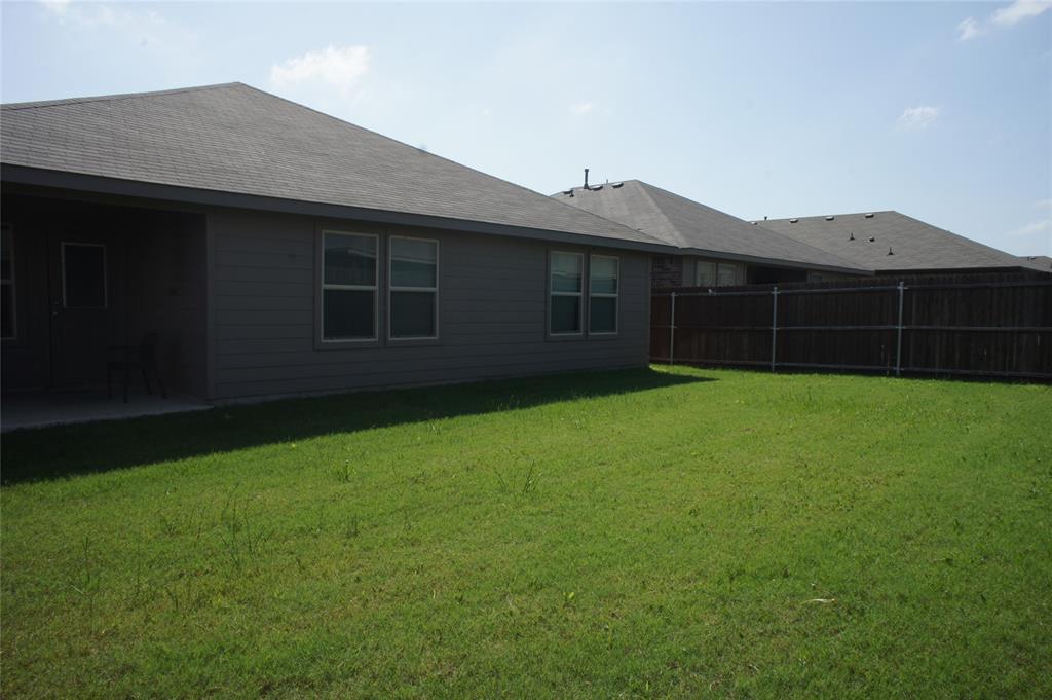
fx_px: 701
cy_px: 350
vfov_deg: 53.1
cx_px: 526
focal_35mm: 24
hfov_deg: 73.8
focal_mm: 16
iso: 200
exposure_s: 1/125
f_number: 14
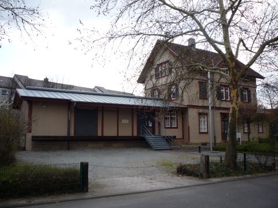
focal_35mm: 32
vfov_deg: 44.2
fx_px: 257
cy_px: 104
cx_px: 139
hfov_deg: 56.8
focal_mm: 5.2
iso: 100
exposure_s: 1/400
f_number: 4
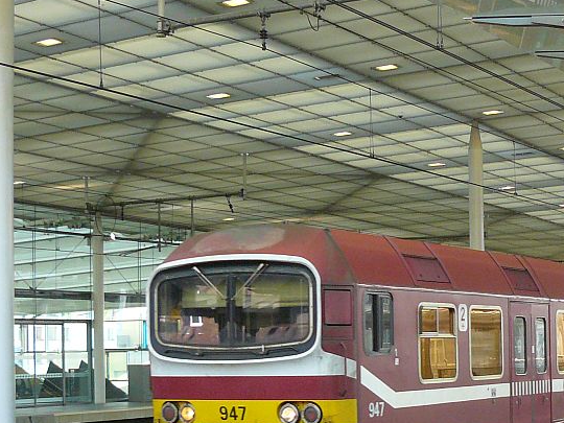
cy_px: 353
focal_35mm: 80
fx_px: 1303
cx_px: 473
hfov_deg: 23.9
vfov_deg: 18.2
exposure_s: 1/250
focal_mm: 6
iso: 200
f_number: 2.8
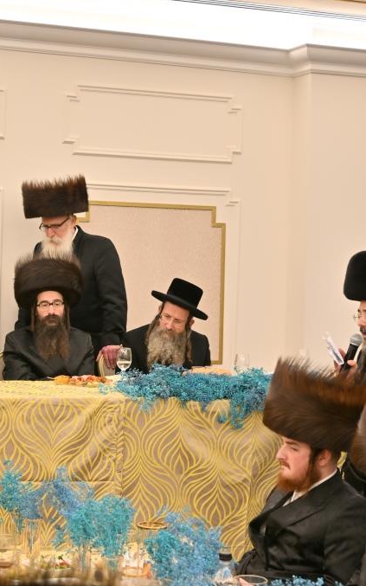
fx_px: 1181
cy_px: 294
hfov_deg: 17.4
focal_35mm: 74
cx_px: 43
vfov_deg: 27.9
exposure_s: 1/50
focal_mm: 32
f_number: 4
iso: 80
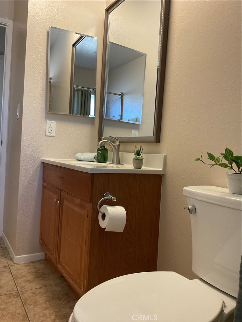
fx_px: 270
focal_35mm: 29
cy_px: 161
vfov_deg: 61.7
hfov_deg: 48.2
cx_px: 121
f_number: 1.8
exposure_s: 1/60
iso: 125
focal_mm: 3
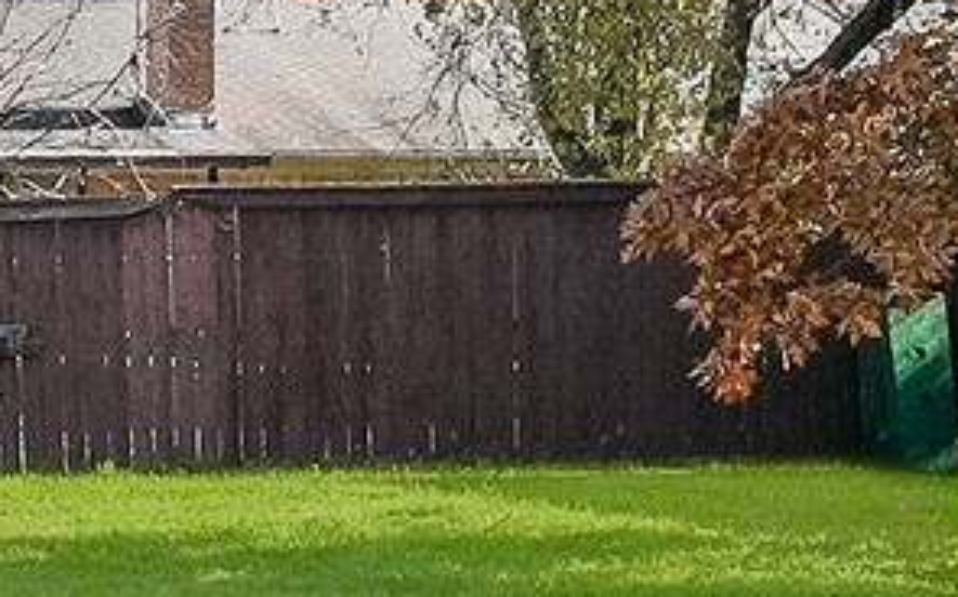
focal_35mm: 120
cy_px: 174
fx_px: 3131
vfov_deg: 10.9
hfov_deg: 15.2
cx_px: -721
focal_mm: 16
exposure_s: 1/125
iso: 80
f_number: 7.1
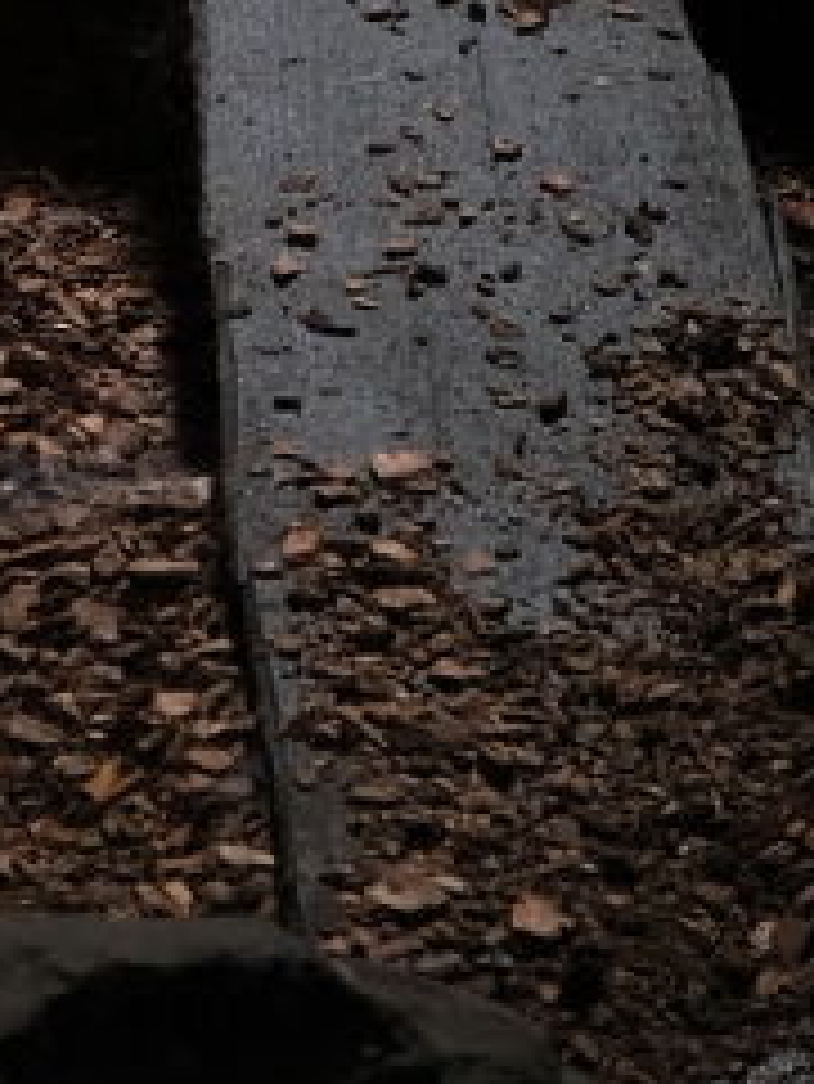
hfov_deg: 5.7
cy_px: -553
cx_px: -854
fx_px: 7988
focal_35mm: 255
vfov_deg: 7.6
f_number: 5.6
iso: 400
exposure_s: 1/15
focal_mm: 26.5
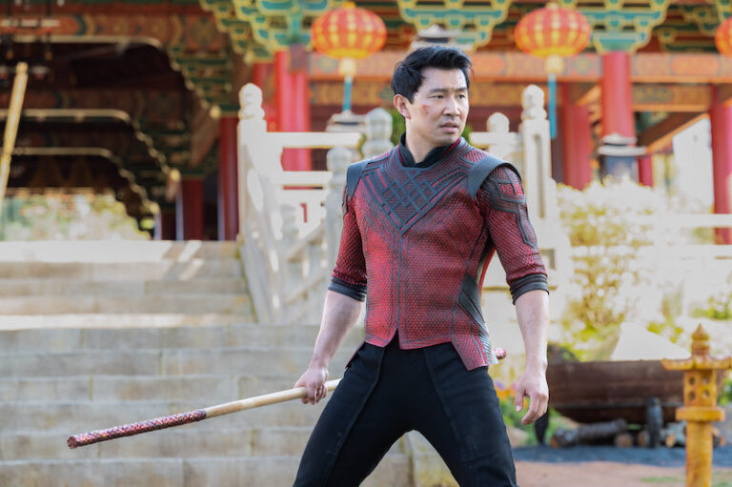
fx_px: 2540
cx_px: 366
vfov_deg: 11.0
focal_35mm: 125
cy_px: 244
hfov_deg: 16.4
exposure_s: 1/250
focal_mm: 125
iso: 800
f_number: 5
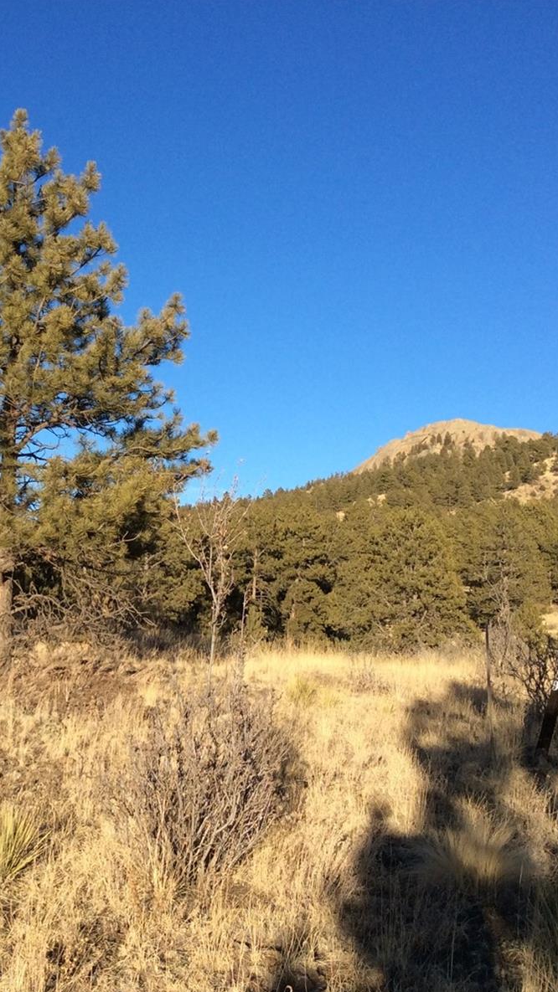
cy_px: 497
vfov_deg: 43.7
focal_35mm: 47
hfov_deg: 24.9
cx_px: 93
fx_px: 1237
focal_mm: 3.3
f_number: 2.4
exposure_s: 1/923
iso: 32
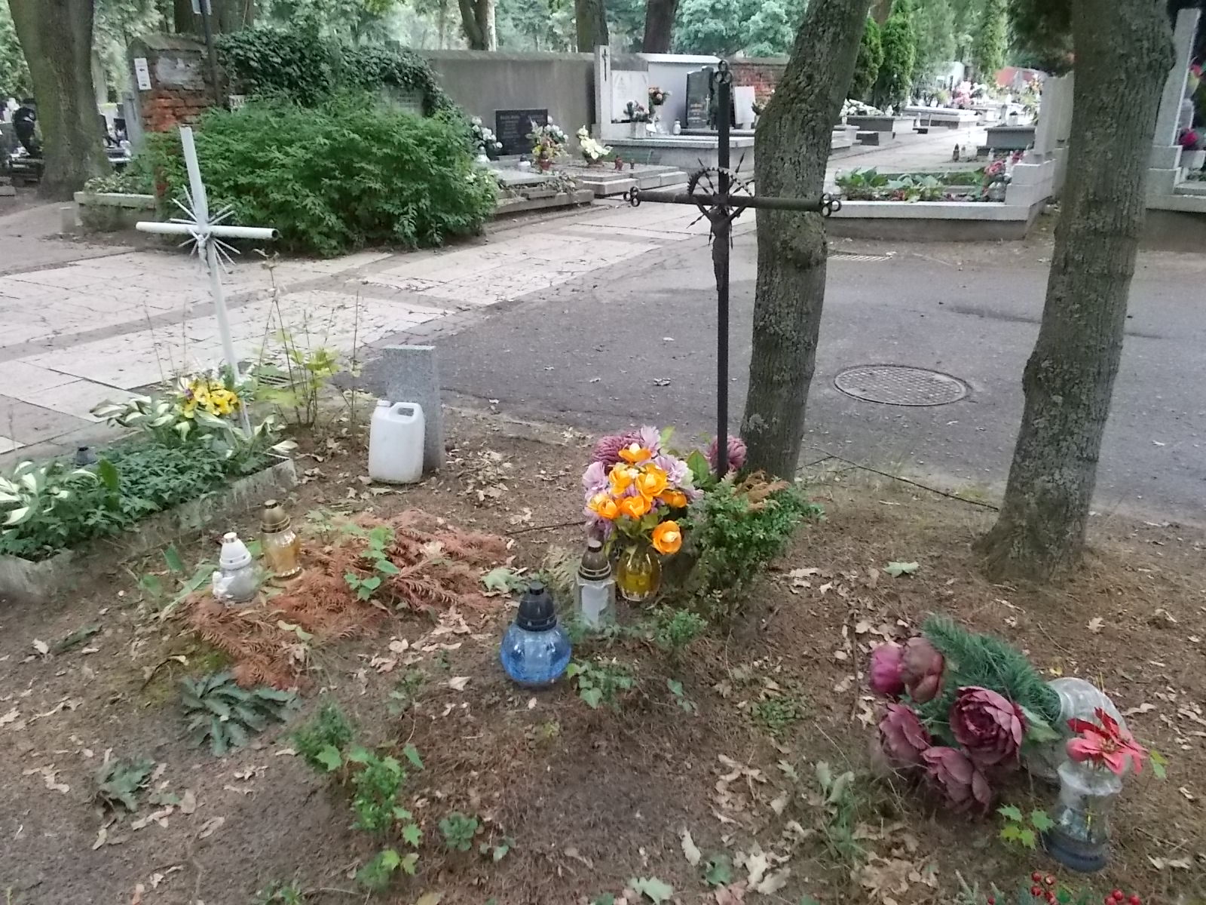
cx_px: 603
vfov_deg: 53.1
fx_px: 906
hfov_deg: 67.3
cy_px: 452
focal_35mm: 26
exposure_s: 1/160
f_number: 3.2
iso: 400
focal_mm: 4.6
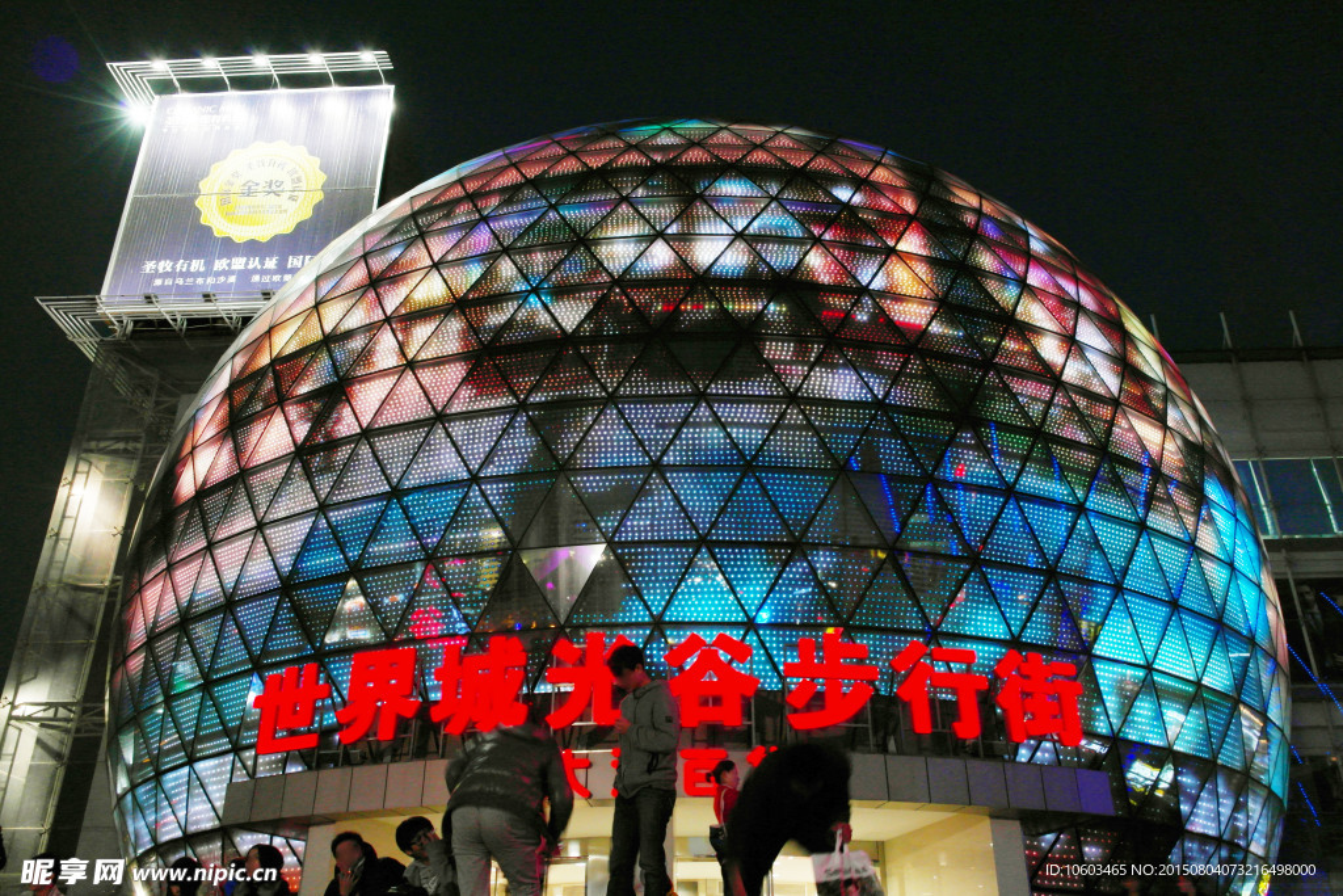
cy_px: 448
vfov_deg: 43.6
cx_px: 672
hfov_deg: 61.9
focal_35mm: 30
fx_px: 1119
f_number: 7.1
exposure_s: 1/13
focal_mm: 20
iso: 800
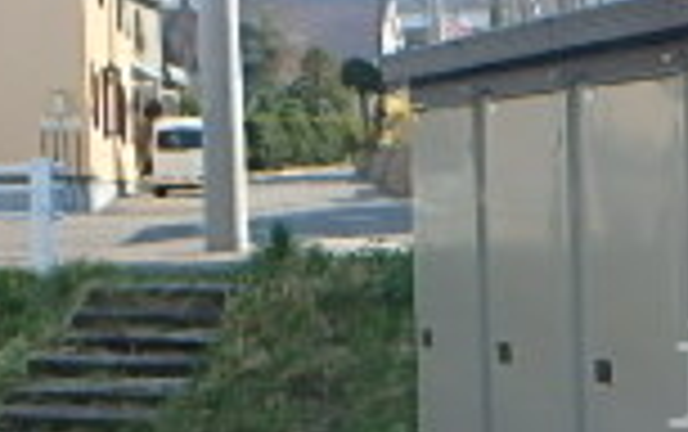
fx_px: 1746
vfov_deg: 14.0
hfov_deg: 19.8
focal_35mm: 93
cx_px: 976
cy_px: 374
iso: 125
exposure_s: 1/640
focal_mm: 3.7
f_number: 3.5
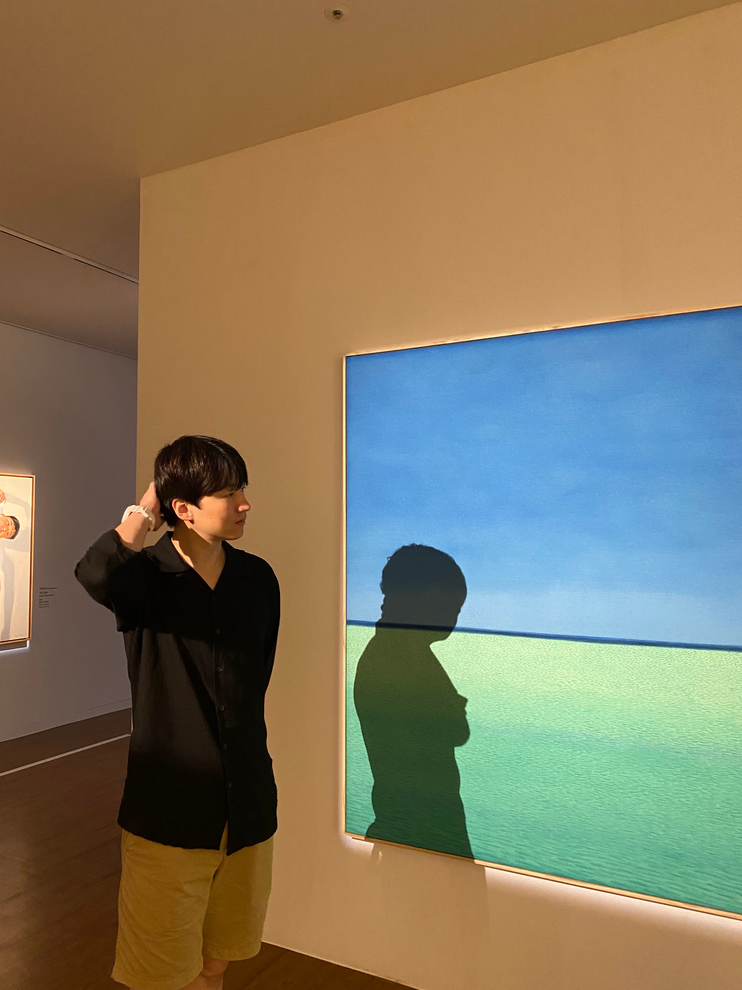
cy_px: 495
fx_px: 743
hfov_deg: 53.1
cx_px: 371
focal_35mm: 26
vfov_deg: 67.3
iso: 500
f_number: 1.8
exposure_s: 1/30
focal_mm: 4.25
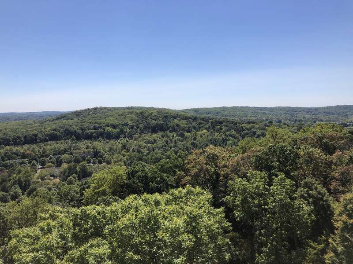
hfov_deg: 63.4
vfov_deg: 49.7
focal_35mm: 28
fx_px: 286
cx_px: 176
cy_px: 132
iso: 20
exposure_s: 1/2857
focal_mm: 4
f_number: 1.8
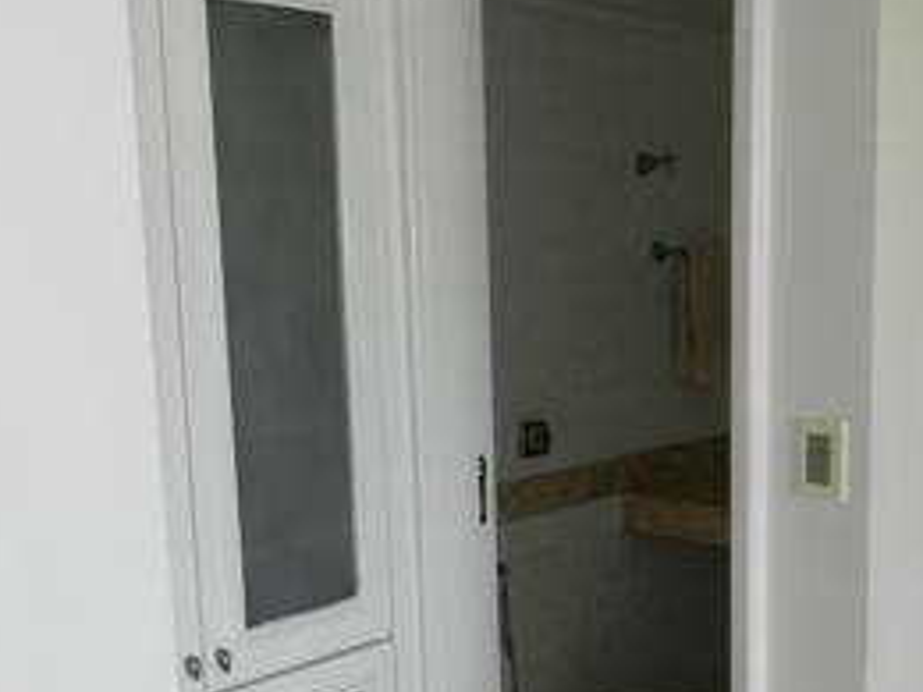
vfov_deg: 28.8
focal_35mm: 50
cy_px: 483
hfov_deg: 38.1
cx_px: 540
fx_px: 1333
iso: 160
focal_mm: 5.1
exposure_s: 1/30
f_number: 3.6
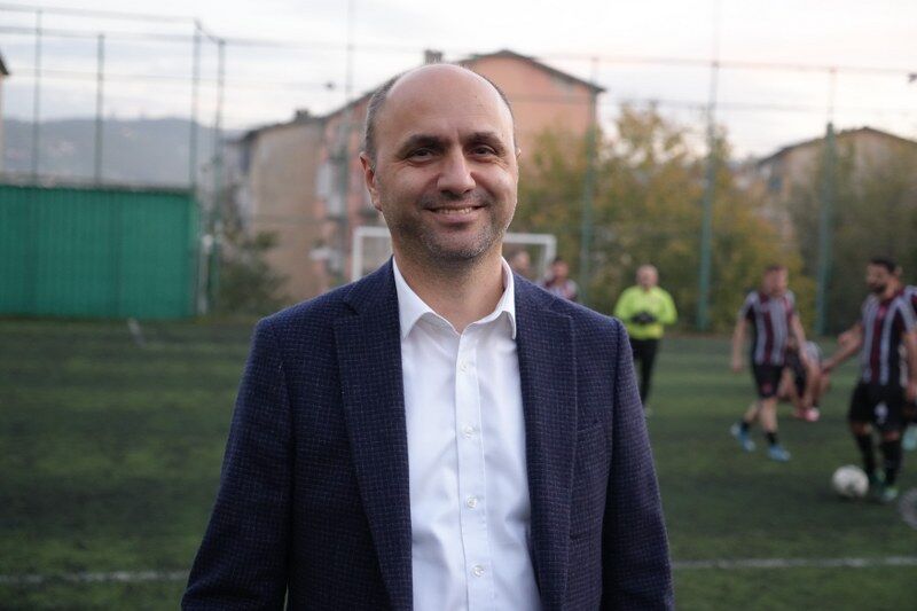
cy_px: 306
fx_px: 1248
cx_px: 458
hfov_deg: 40.4
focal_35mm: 49
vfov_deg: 27.5
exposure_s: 1/160
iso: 5000
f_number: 4
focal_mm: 49
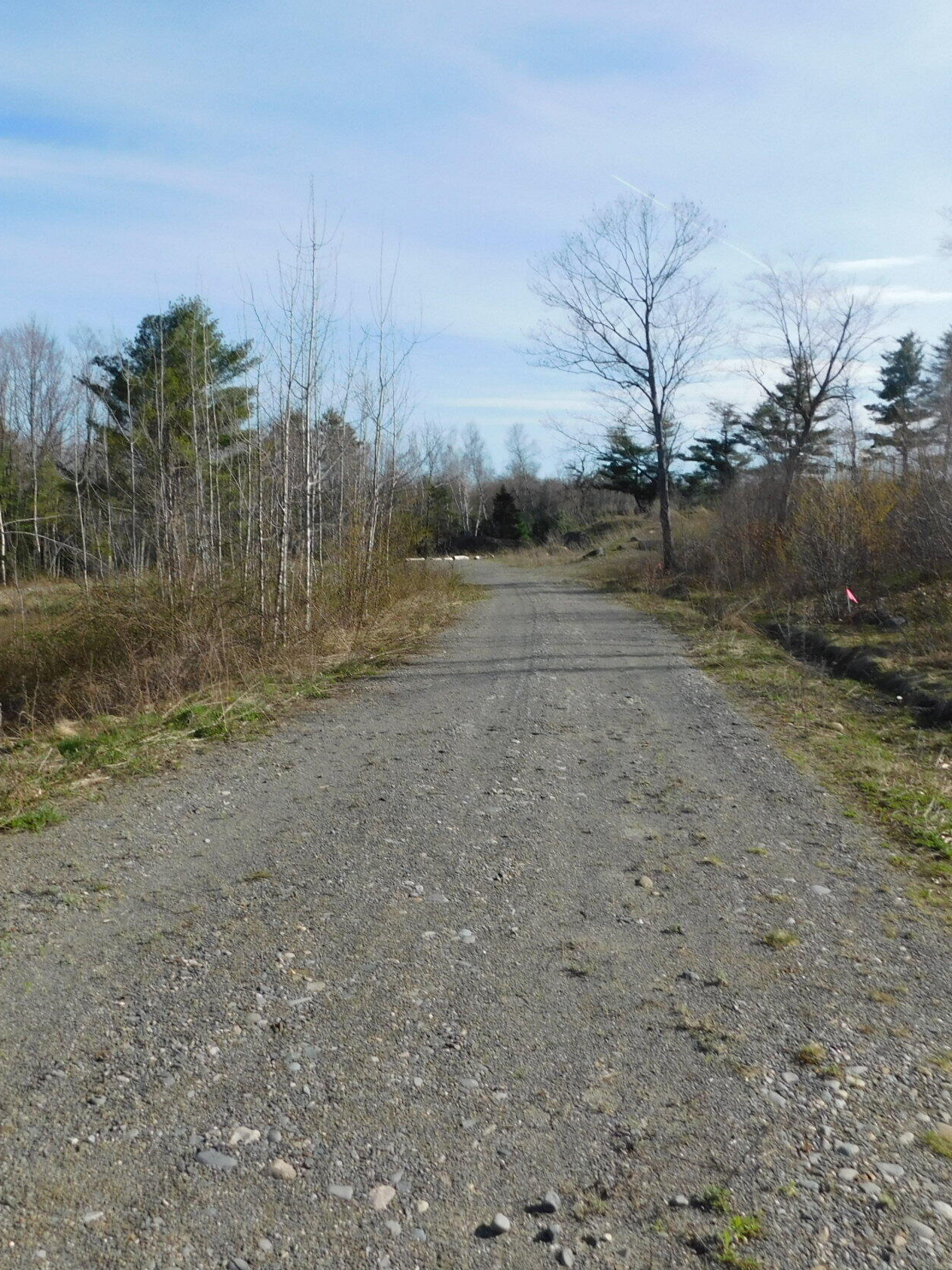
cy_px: 631
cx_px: 401
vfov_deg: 58.4
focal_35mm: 31
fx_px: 1137
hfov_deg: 45.3
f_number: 6
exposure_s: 1/500
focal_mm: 4
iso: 125
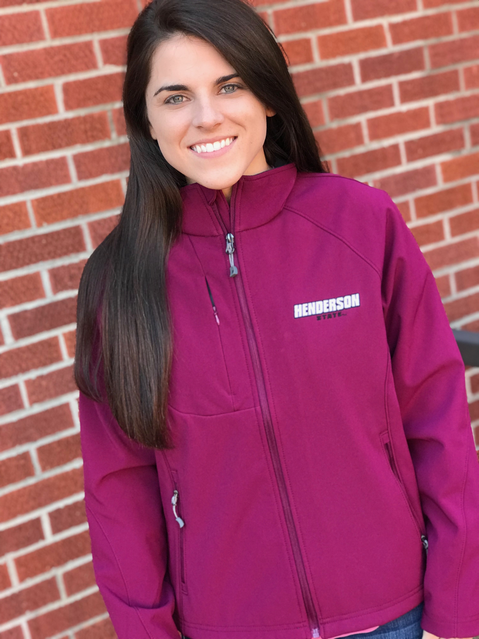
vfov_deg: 33.8
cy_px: 320
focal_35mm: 57
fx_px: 1052
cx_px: 240
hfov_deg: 25.7
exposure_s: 1/60
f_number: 2.8
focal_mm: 6.6
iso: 40
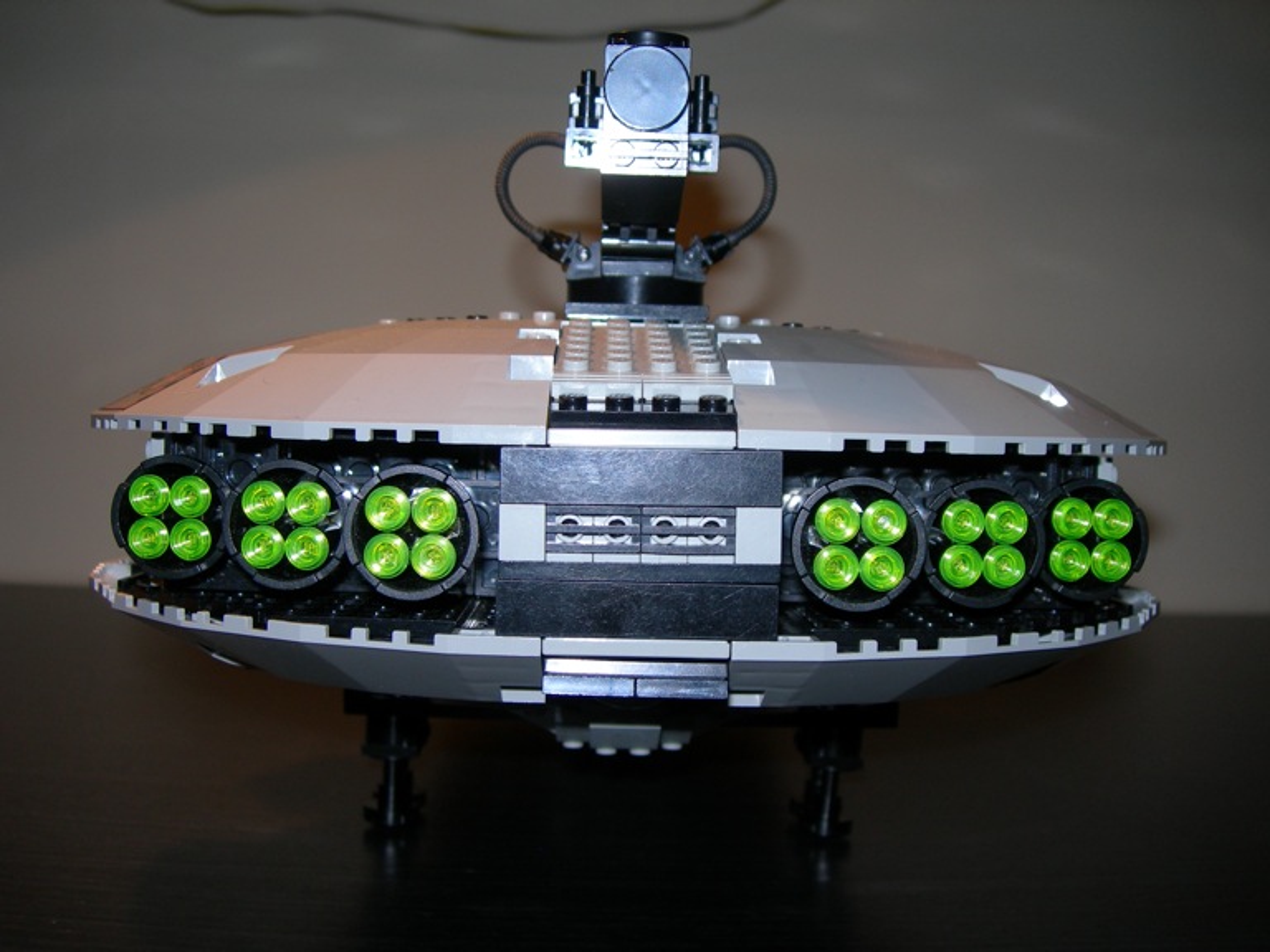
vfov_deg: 37.7
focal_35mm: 38
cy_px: 476
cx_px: 635
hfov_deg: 49.0
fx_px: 1394
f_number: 2.8
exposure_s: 1/60.1
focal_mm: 7.8
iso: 50
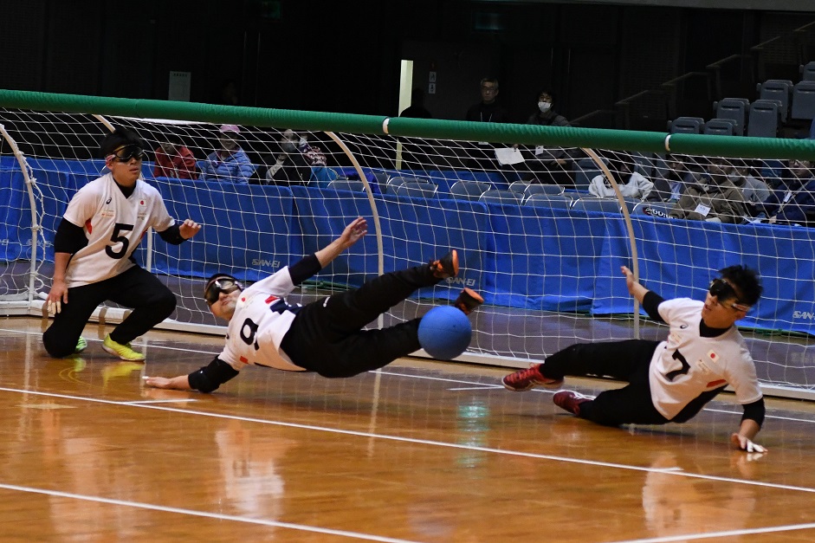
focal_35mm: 70
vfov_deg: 19.4
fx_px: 1584
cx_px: 408
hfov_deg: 28.8
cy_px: 272
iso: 5000
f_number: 3.5
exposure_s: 1/1600
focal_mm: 70
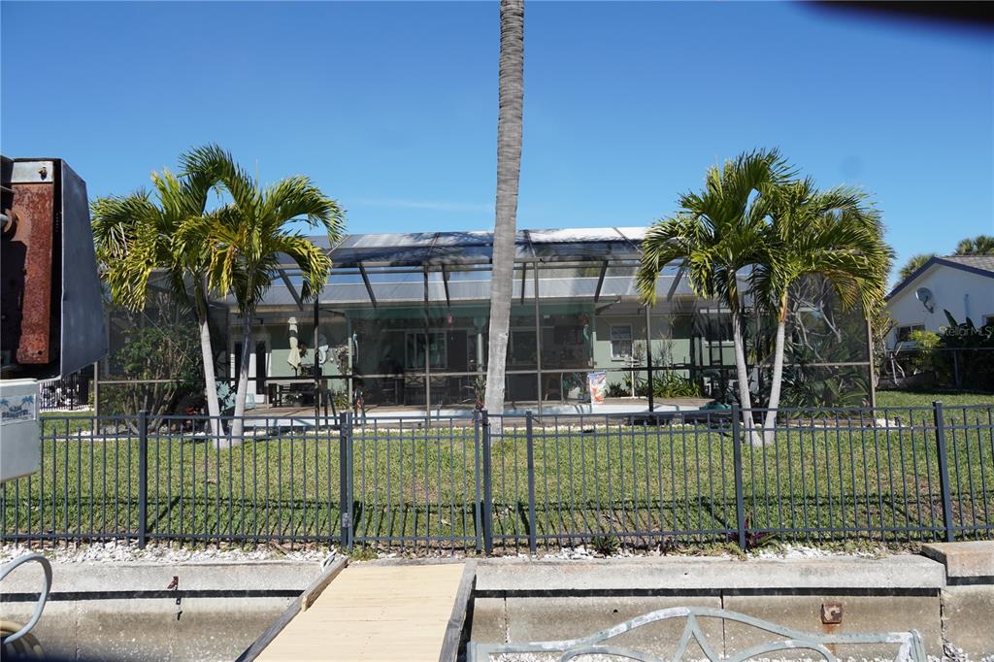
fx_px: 745
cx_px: 497
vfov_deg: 47.9
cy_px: 331
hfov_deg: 67.4
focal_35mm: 27
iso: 100
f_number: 8
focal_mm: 18
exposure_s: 1/250
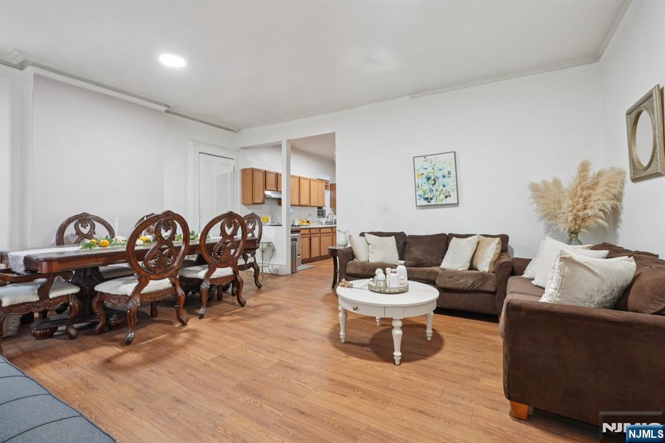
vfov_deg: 73.7
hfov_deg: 96.8
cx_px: 332
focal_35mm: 16
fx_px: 295
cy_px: 222
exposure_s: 1/2
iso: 400
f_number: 9
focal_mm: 16
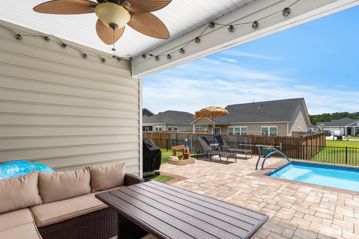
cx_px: 189
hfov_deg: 93.2
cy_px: 131
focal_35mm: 17
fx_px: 170
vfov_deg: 70.3
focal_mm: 10
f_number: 4.5
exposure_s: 1/40
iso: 100
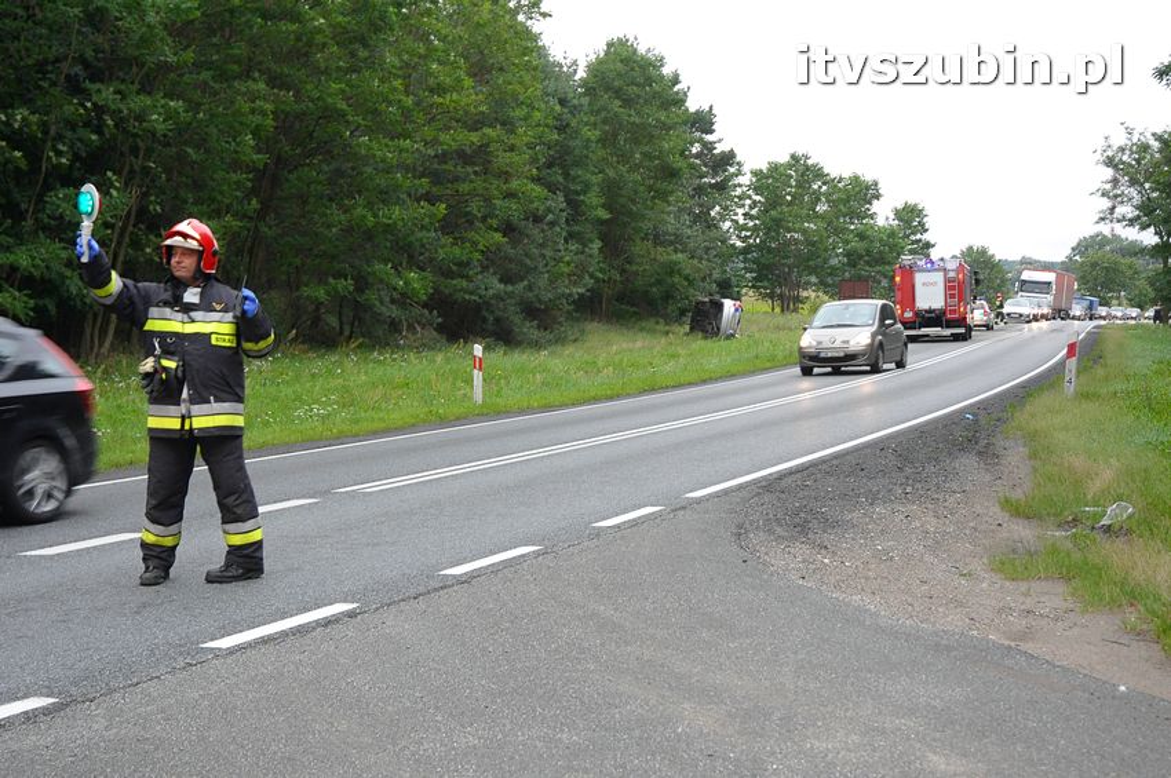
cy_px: 389
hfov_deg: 37.9
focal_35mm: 52
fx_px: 1706
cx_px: 586
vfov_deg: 25.7
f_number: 5.6
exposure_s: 1/80
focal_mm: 35
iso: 1000
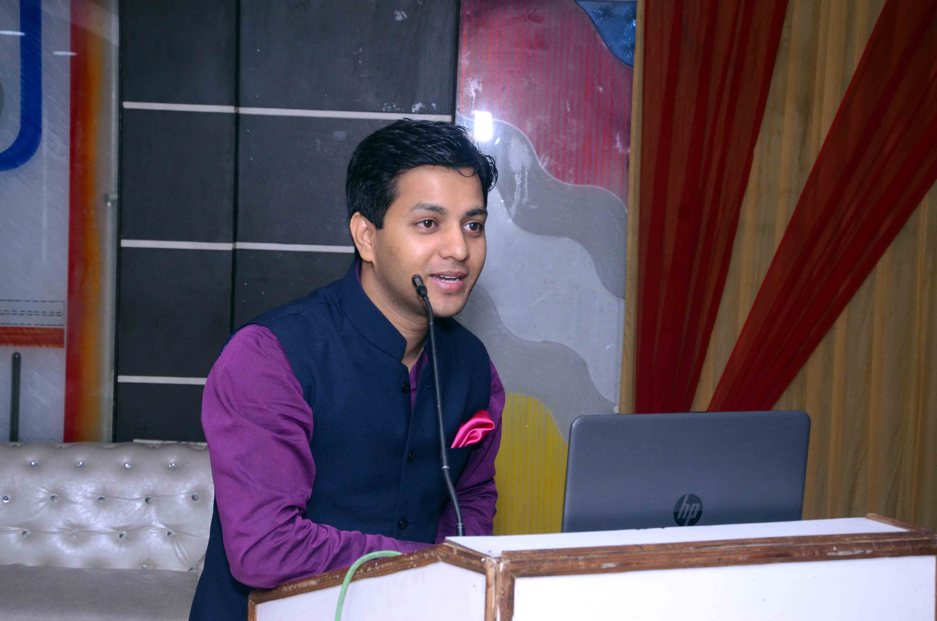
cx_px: 468
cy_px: 310
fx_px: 2026
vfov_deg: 17.4
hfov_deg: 26.0
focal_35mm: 78
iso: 1000
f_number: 8
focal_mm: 52
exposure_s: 1/125
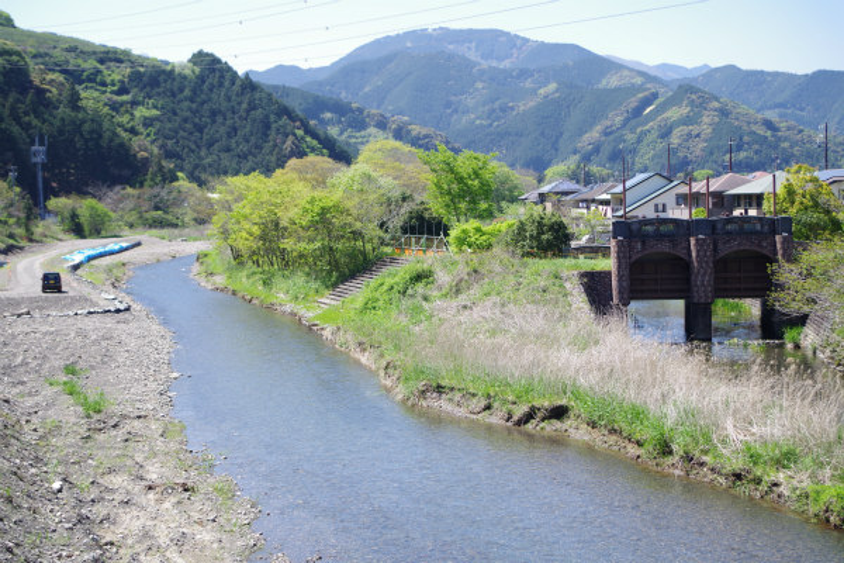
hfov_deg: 40.3
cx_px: 422
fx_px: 1149
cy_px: 282
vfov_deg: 27.5
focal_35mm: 49
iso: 100
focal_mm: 32.5
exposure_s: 1/250
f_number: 4.5
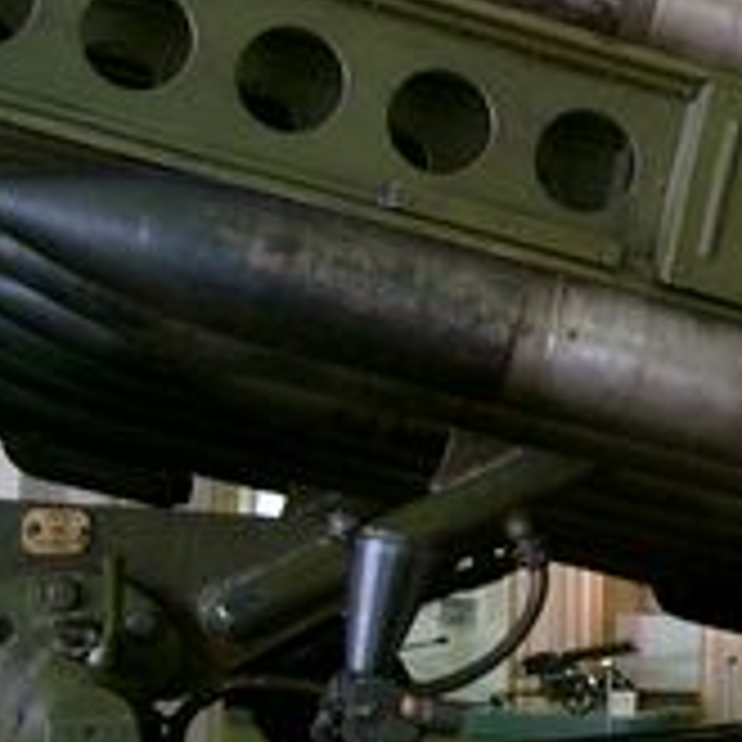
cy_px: 351
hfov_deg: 15.9
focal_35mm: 107
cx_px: 773
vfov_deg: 16.3
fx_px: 2595
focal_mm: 10.2
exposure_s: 1/15
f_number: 3
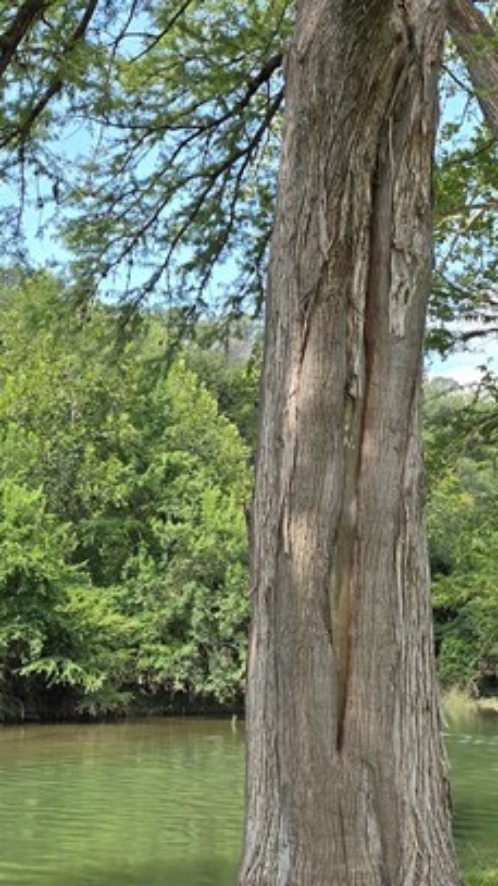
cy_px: 468
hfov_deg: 19.1
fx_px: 1479
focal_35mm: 63
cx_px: 161
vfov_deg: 33.3
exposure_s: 1/212
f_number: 1.7
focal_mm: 6.3
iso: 12
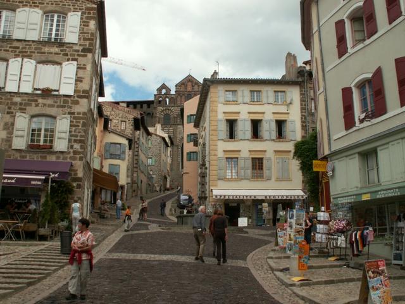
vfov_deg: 40.7
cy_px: 152
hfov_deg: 52.6
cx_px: 202
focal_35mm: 35
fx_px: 409
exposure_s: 1/200
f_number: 5.6
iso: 50
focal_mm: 5.86
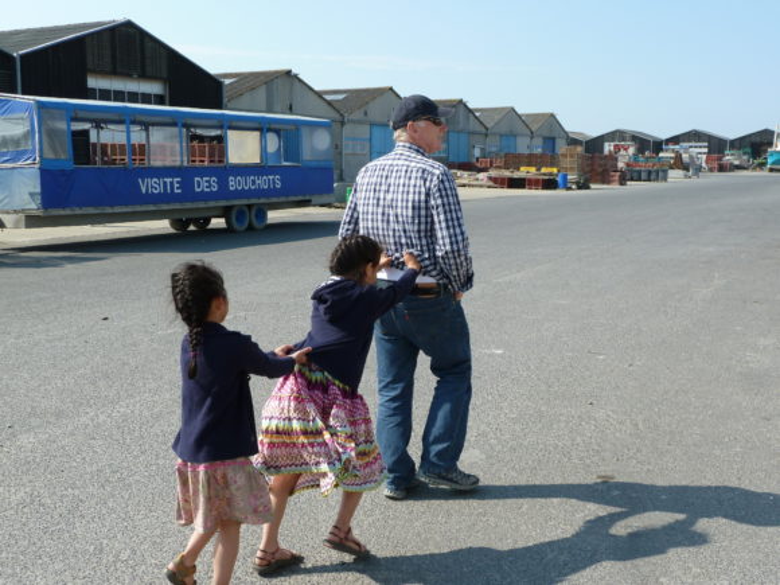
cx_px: 390
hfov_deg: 46.8
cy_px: 292
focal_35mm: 40
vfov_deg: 36.0
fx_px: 901
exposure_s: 1/400
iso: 80
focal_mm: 6.5
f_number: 4
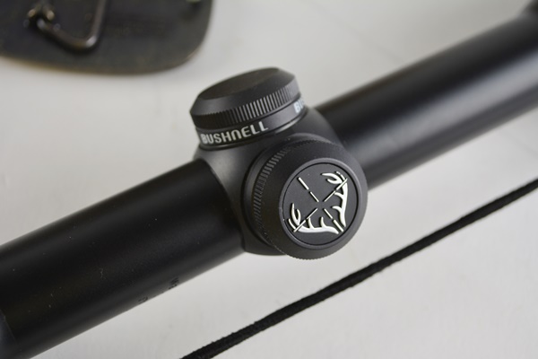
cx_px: 269
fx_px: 852
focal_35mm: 57
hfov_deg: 35.1
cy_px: 180
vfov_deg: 23.8
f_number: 5.6
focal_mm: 38
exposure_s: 1/125
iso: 400
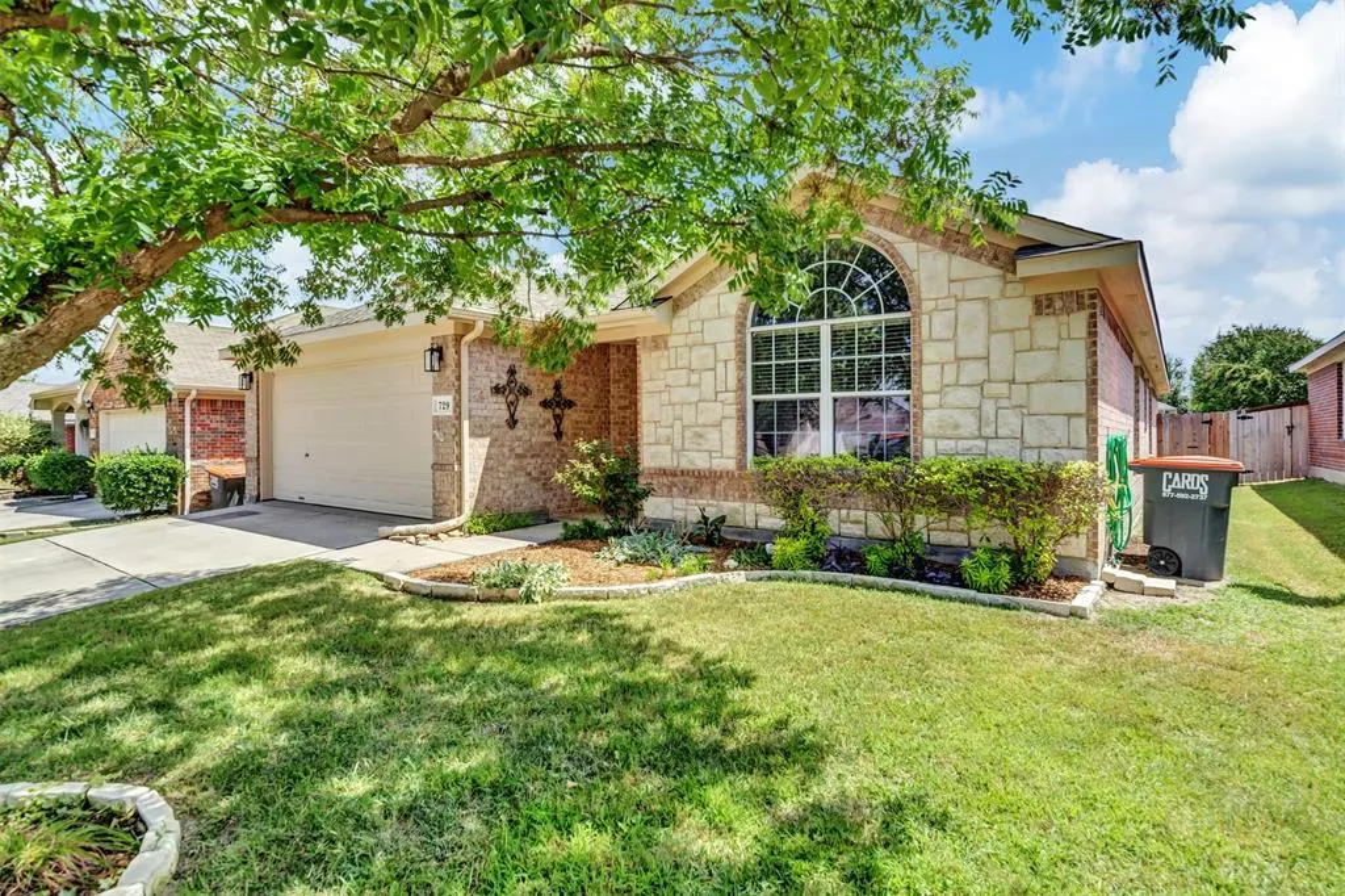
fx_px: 672
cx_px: 672
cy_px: 448
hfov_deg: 90.0
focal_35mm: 18
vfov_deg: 67.3
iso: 800
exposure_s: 1/1000
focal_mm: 18
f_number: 8
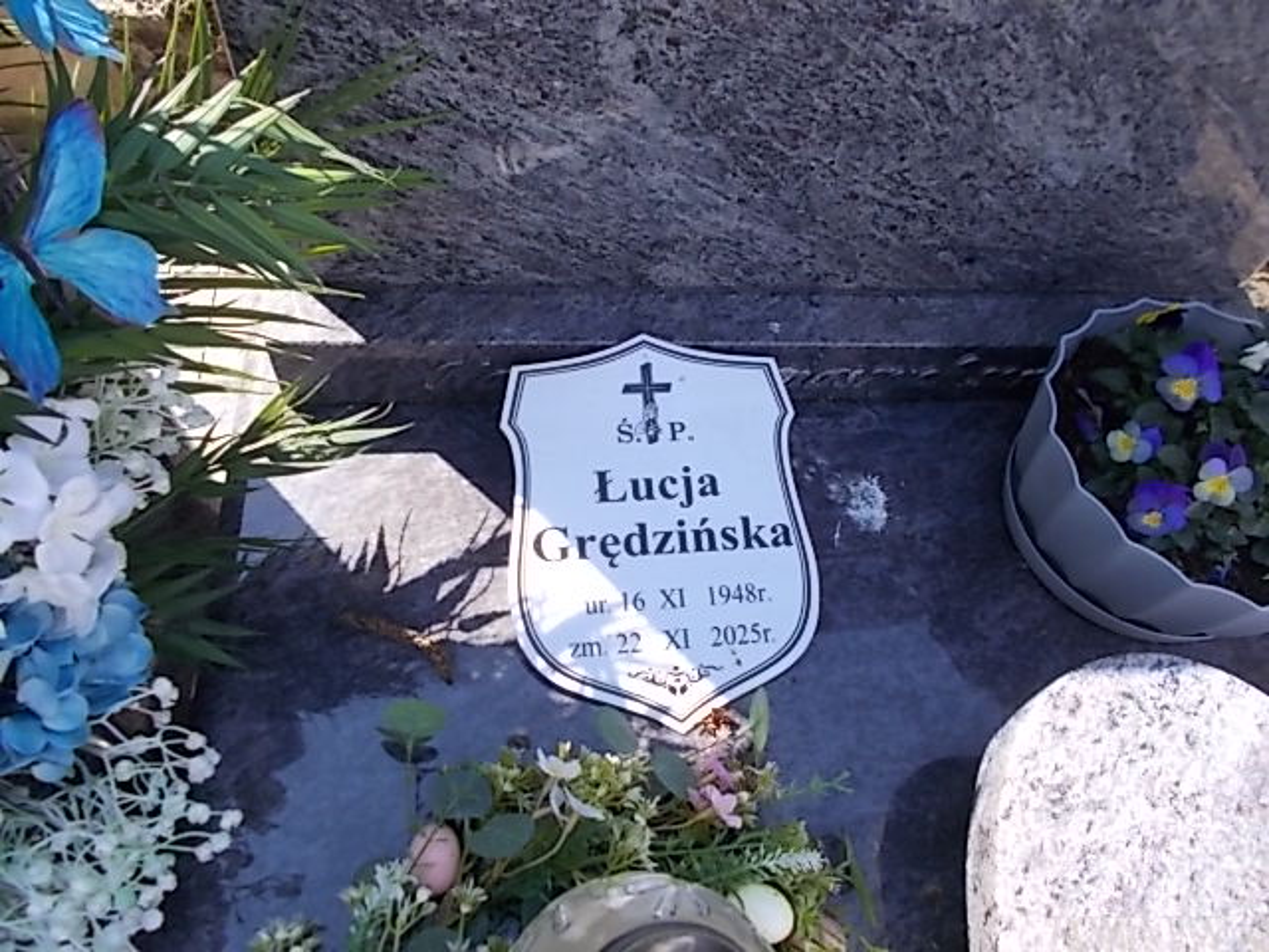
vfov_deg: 53.1
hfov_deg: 67.3
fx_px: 953
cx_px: 634
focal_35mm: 26
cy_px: 476
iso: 80
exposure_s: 1/320
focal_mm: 4.6
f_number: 3.2
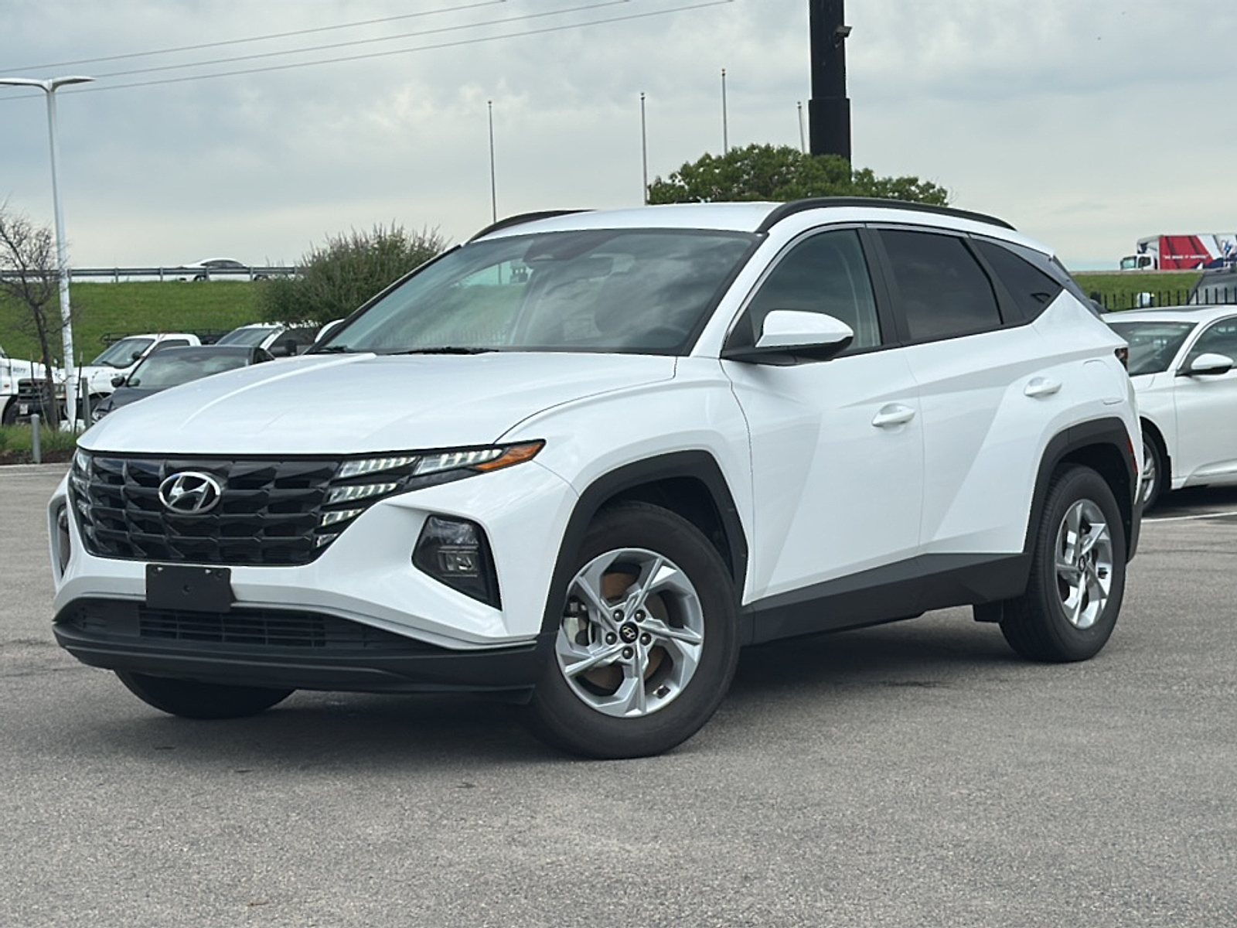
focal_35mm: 61
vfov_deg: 24.0
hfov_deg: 31.7
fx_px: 2180
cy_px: 464
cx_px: 618
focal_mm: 6.86
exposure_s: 1/3759
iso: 64
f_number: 1.78
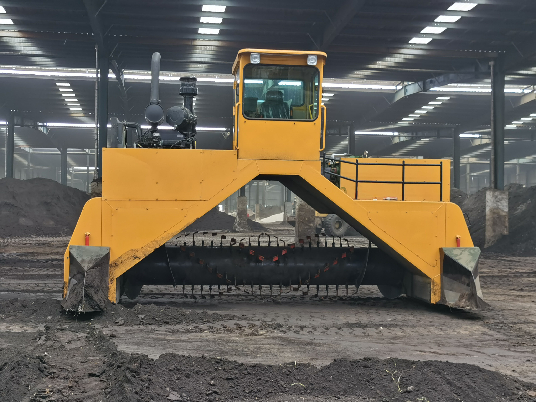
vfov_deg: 30.3
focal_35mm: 48
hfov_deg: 39.7
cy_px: 201
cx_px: 268
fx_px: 743
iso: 64
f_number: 1.6
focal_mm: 5.56
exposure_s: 1/100
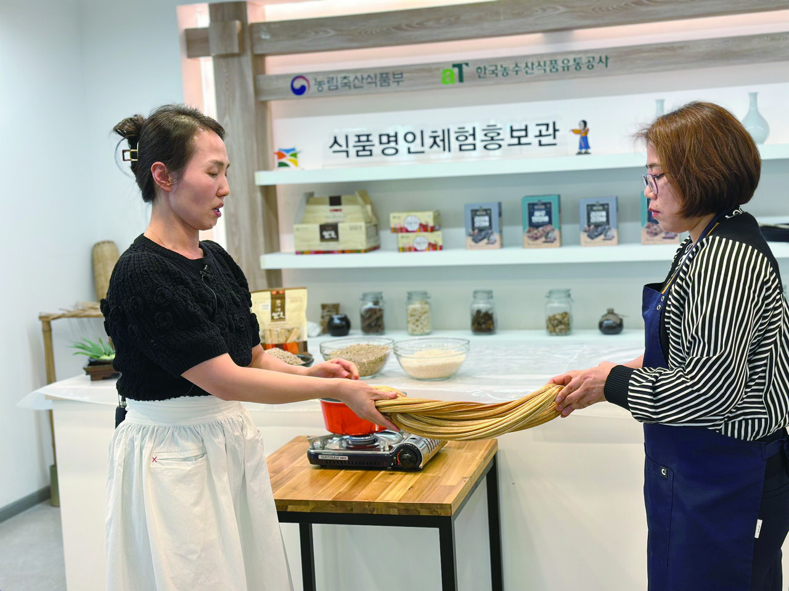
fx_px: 1094
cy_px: 296
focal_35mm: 48
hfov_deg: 39.7
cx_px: 394
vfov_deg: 30.3
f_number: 1.78
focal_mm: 6.86
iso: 80
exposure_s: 1/120
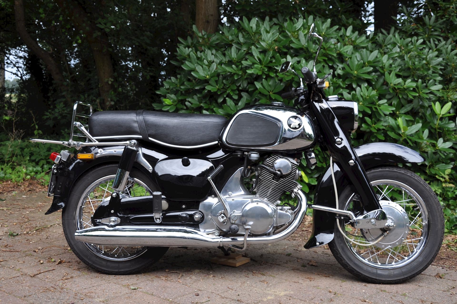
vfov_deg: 29.8
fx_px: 571
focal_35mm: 45
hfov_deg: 43.7
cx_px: 228
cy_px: 152
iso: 200
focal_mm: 30
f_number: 7.1
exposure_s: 1/200
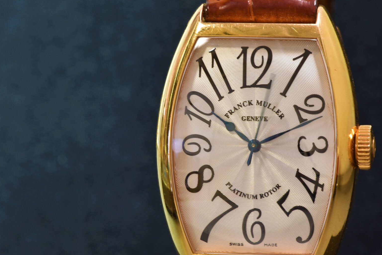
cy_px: 145
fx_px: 2377
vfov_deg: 6.1
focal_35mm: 224
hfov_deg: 9.2
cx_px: 251
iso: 100
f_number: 11
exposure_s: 1/1.6
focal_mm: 90
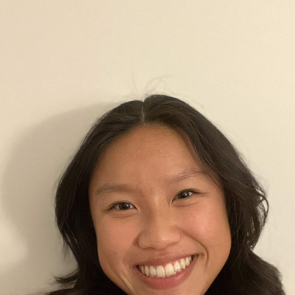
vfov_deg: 35.5
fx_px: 453
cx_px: 166
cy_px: 212
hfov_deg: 36.0
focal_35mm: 47
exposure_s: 1/17
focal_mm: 2.71
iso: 640
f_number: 2.2
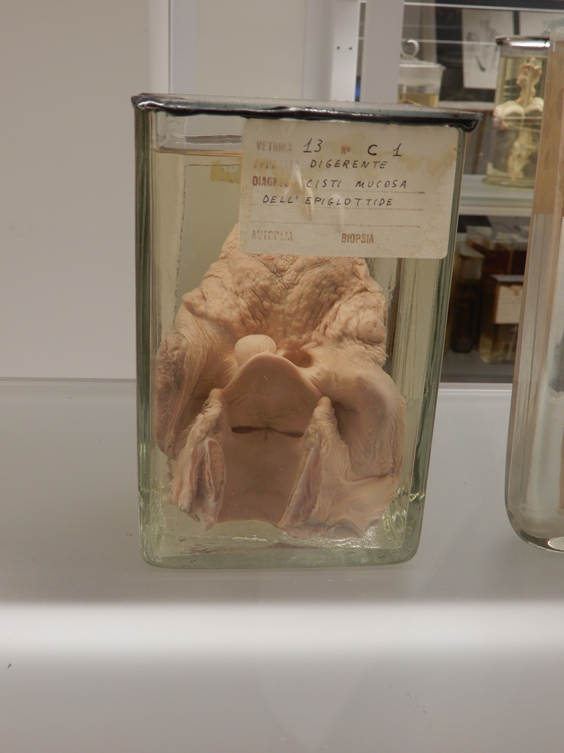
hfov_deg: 34.3
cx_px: 282
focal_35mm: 42
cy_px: 376
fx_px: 912
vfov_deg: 44.8
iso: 110
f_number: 4
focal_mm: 7.5
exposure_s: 1/30
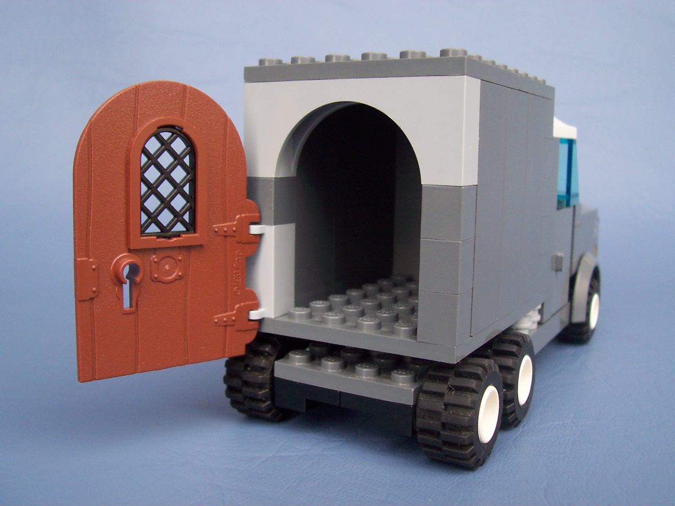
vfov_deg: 38.7
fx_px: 721
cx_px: 338
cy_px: 253
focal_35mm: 37
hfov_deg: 50.1
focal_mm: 5.6
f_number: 2.8
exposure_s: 1/180
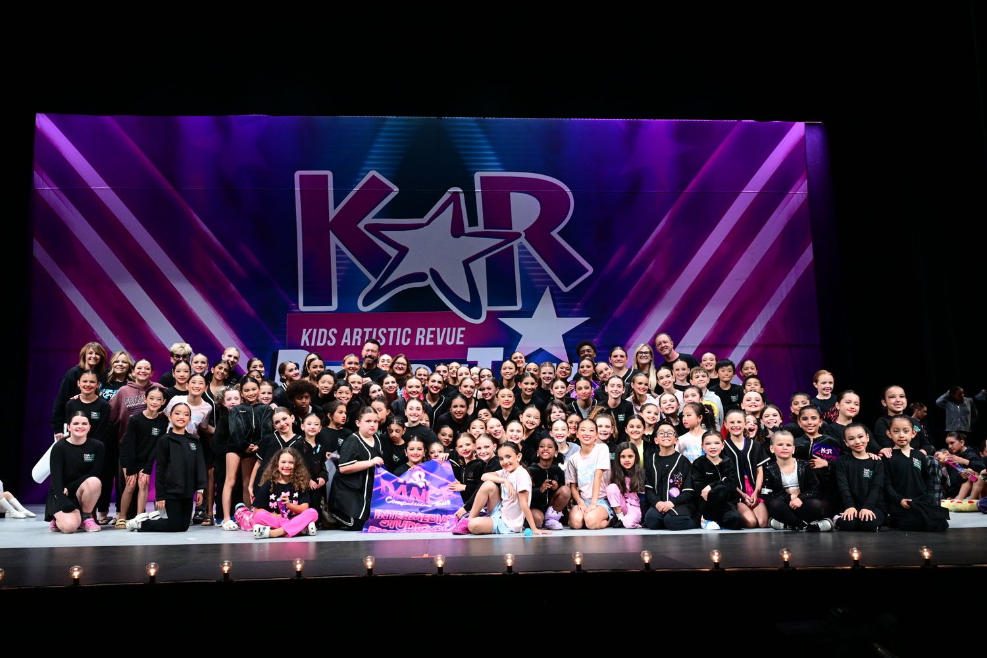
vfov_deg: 43.6
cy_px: 329
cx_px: 494
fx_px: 822
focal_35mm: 30
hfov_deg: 61.9
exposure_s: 1/640
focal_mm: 30
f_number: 5
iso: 4000
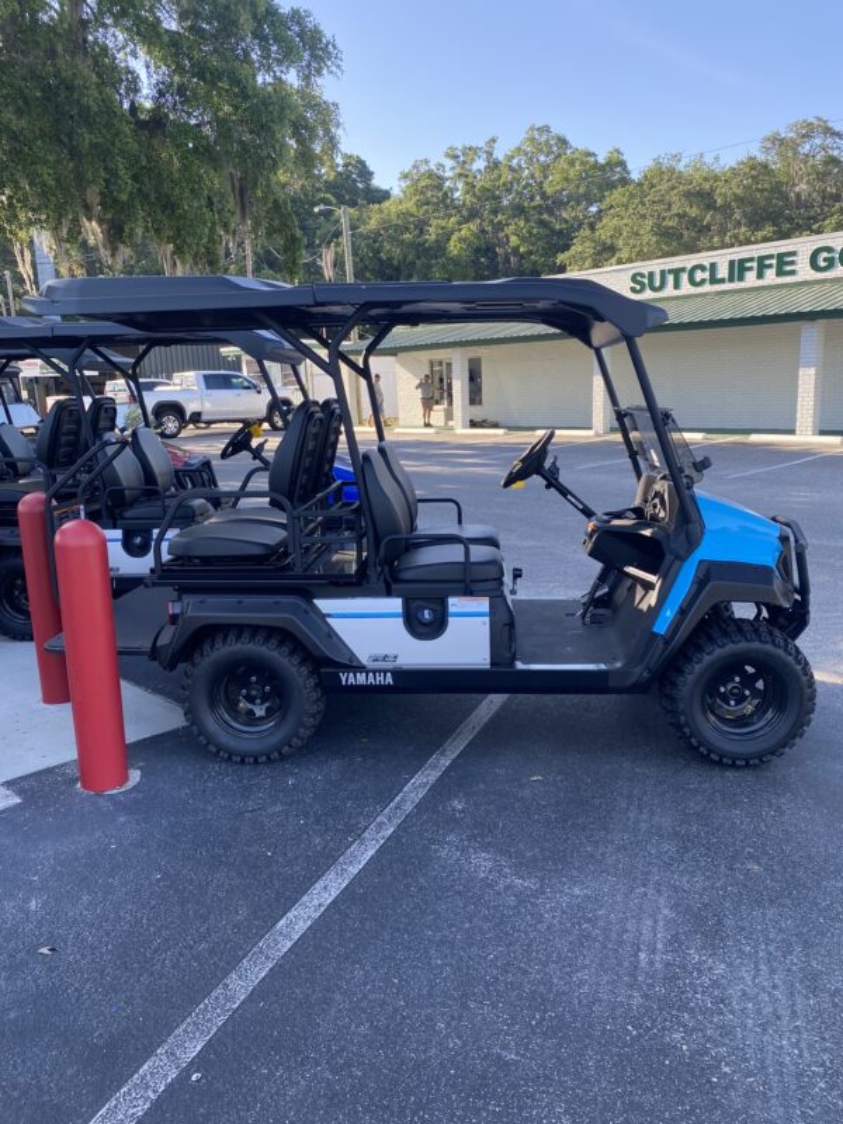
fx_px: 844
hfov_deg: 53.1
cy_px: 562
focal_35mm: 26
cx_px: 422
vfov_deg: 67.3
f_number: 1.8
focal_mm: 4.25
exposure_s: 1/363
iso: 32
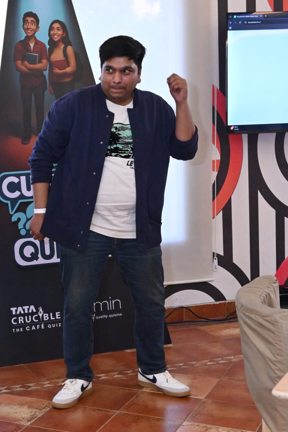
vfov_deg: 30.4
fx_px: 792
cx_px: 10
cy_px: 264
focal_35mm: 66
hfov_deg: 20.1
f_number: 5.6
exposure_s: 1/125
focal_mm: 22
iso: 3200
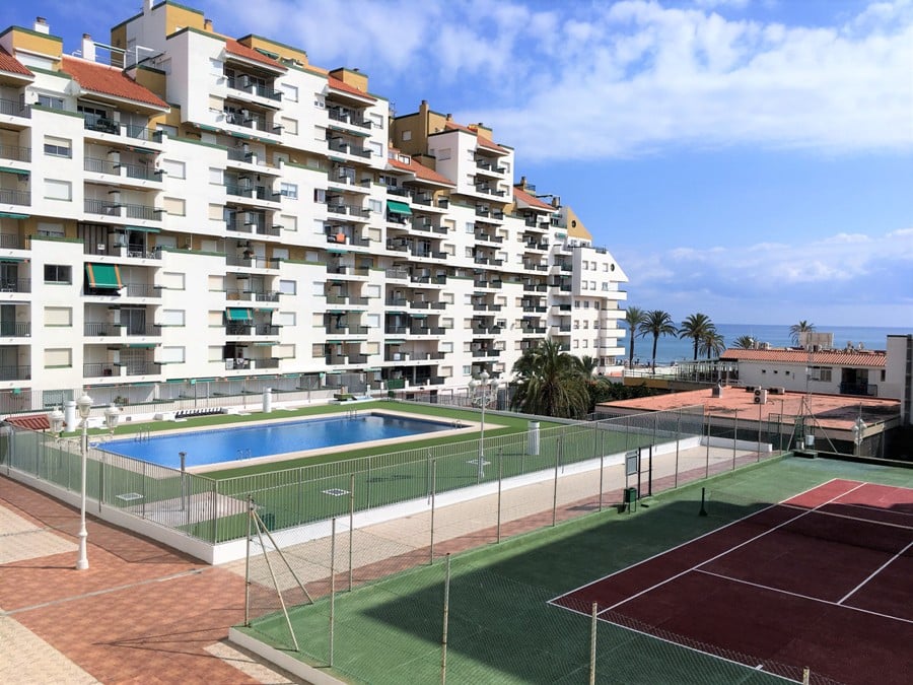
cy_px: 342
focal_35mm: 29
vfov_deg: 48.2
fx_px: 765
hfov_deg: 61.7
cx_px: 456
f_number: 2.2
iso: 25
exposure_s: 1/4049
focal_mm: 4.15
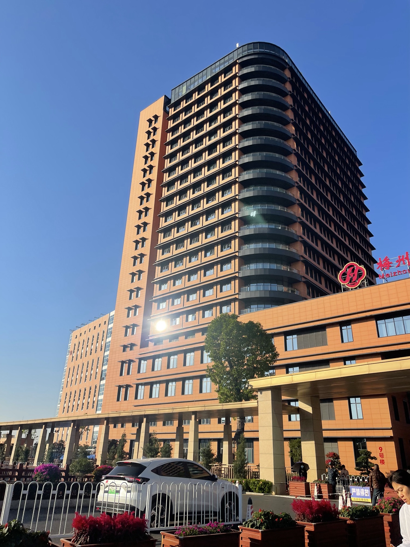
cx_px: 205
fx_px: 395
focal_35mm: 25
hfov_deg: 54.9
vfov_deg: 69.4
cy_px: 274
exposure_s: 1/4049
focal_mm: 5.1
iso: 32
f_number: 1.6
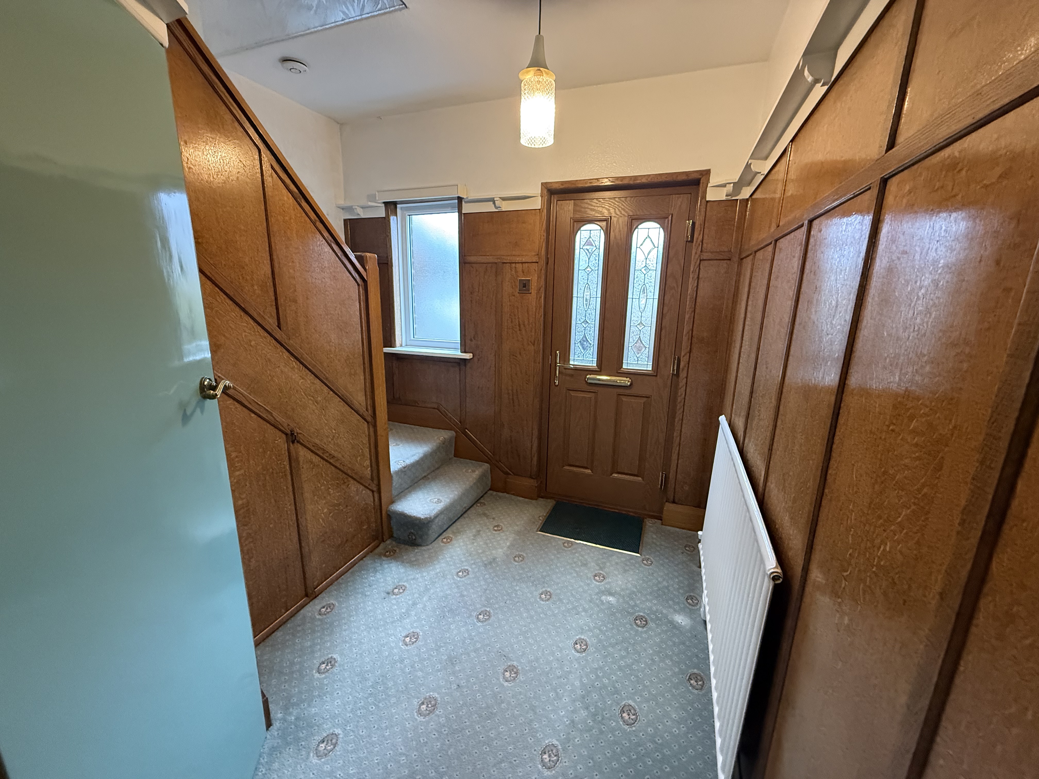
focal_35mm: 14
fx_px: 420
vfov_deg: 85.7
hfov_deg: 102.1
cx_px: 520
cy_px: 390
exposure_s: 1/49
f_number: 2.2
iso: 640
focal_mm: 2.22
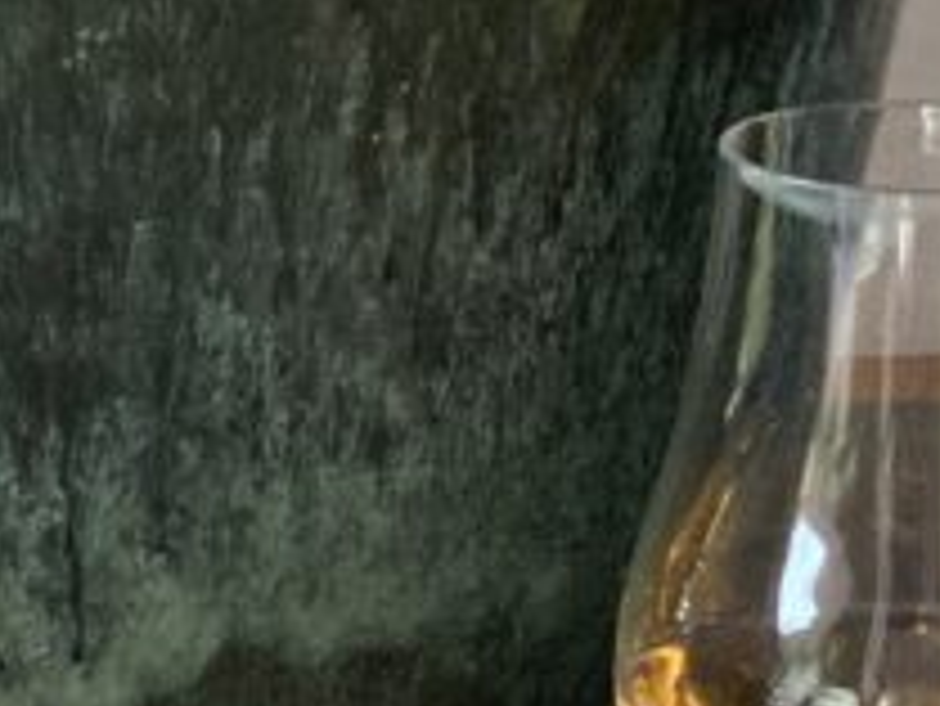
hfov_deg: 7.7
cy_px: -441
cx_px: 927
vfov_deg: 5.8
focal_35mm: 255
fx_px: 6929
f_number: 2
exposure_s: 1/40
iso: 160
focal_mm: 6
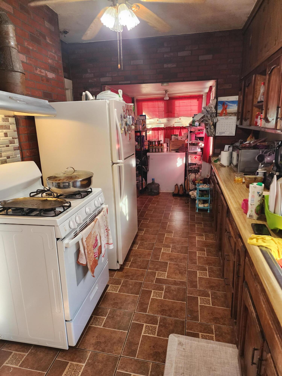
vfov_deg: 73.9
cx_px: 141
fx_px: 250
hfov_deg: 58.9
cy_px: 188
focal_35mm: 23
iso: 320
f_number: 1.8
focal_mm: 6.4
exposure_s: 1/120
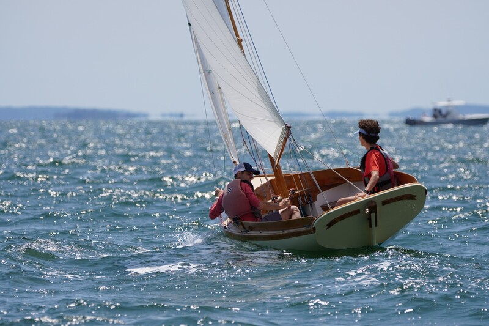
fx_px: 5439
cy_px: 163
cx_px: 244
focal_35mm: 400
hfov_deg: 5.1
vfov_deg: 3.4
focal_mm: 267
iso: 200
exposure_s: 1/1600
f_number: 5.6
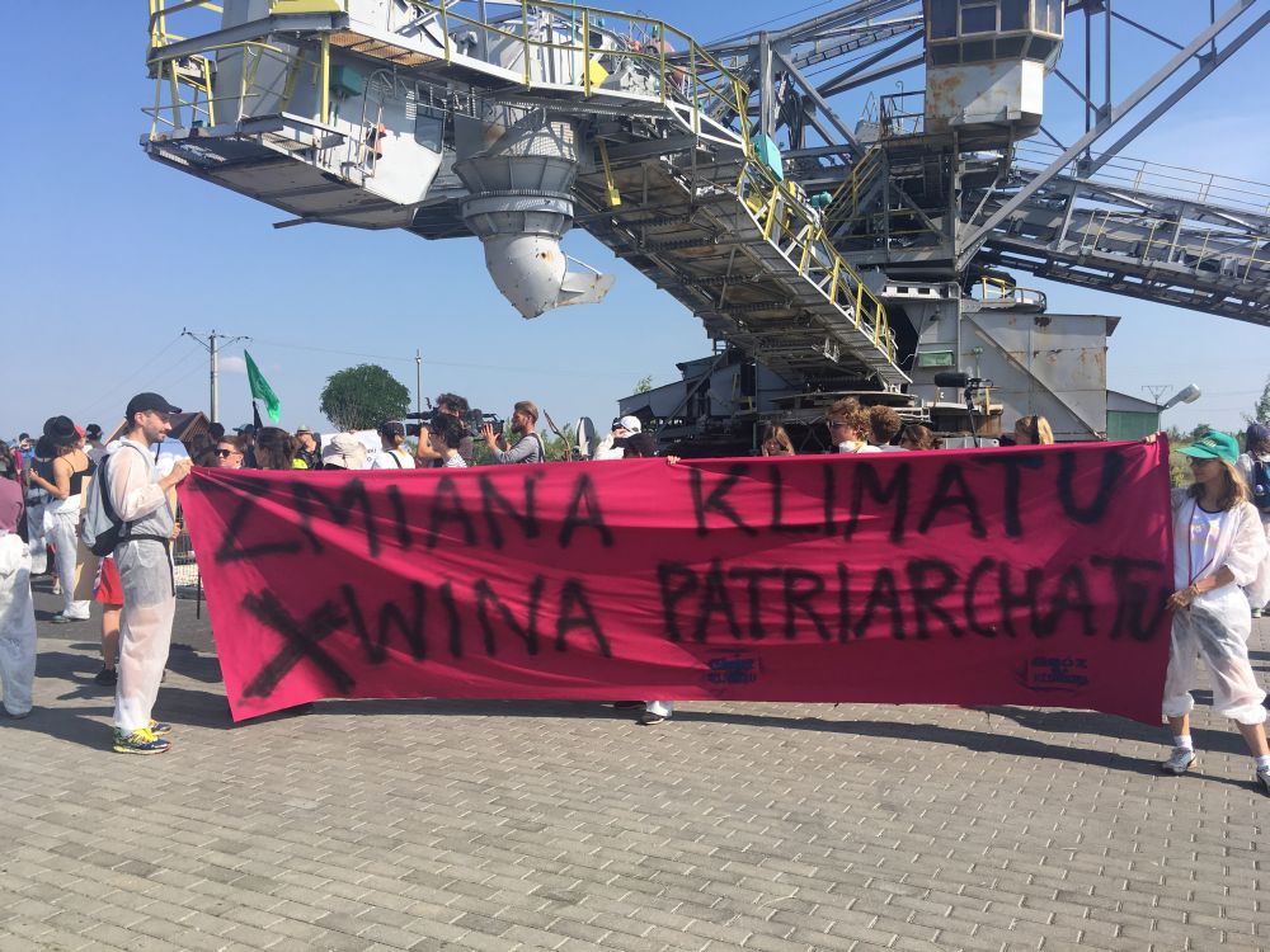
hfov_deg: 61.7
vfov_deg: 48.2
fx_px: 1064
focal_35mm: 29
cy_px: 476
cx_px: 635
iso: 25
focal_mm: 4.15
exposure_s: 1/1241
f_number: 2.2
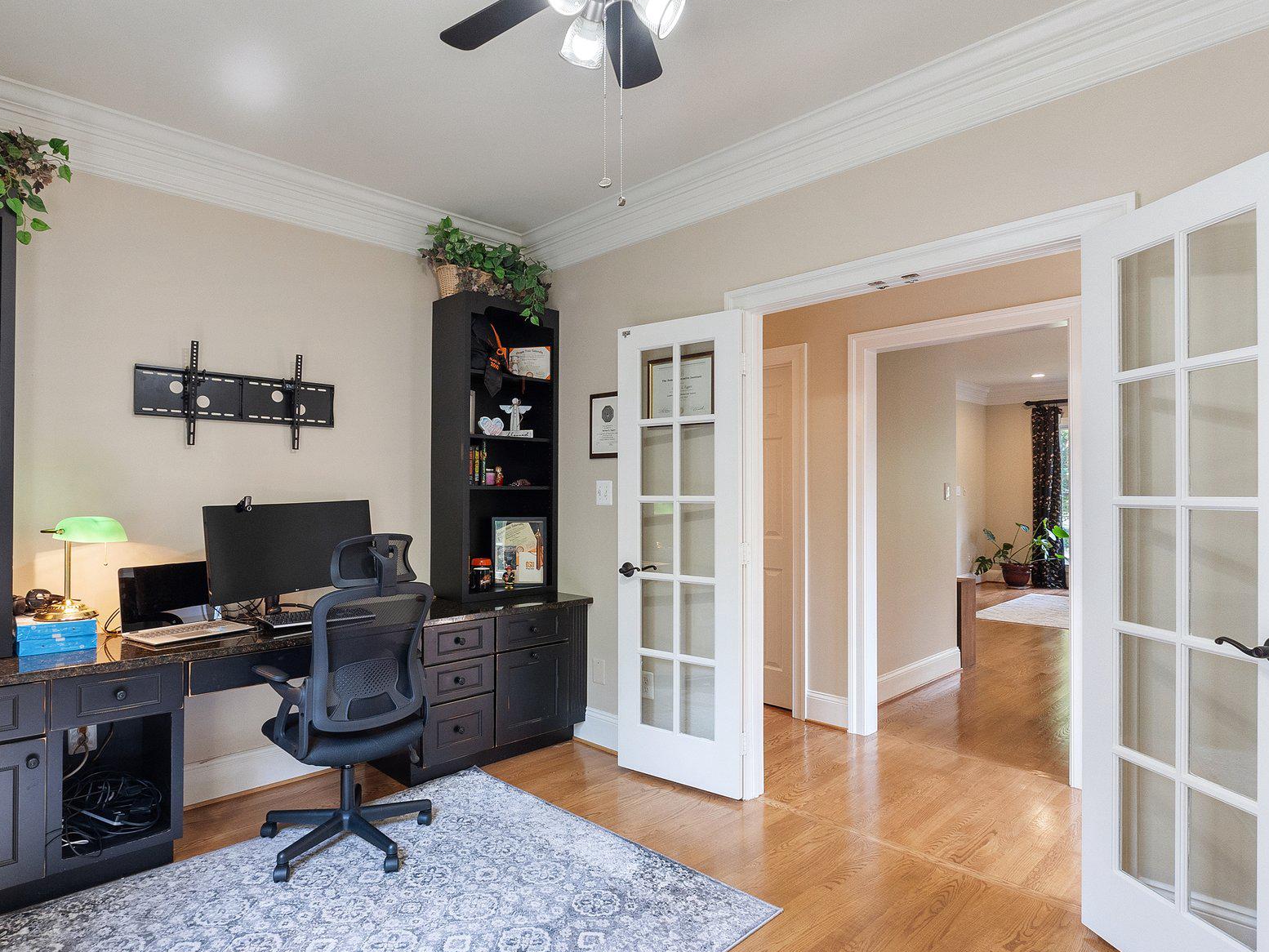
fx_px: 697
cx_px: 575
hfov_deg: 84.4
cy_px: 531
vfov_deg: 68.5
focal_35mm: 19
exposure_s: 1/2
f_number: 8
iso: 640
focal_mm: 10
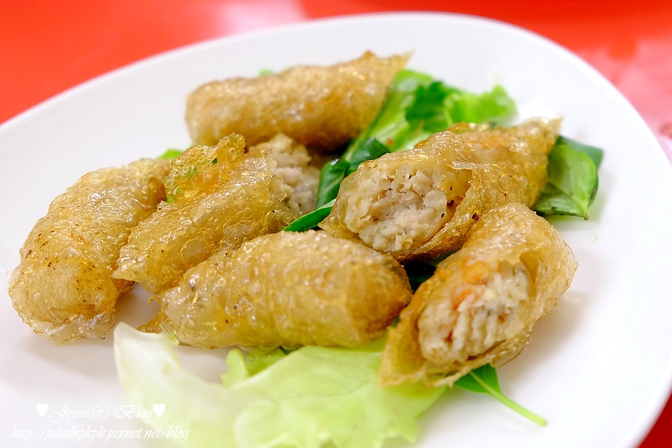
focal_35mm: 47
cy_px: 224
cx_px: 336
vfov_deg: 28.6
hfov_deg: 41.9
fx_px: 877
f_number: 3.6
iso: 800
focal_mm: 31.5
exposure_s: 1/28
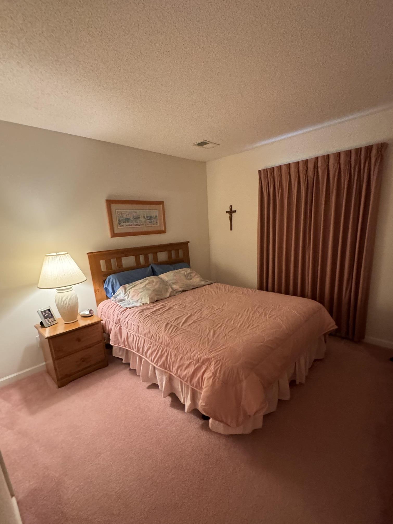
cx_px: 204
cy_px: 286
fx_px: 242
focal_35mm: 16
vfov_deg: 94.2
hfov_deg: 78.1
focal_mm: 2.22
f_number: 2.2
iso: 1000
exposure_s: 1/60
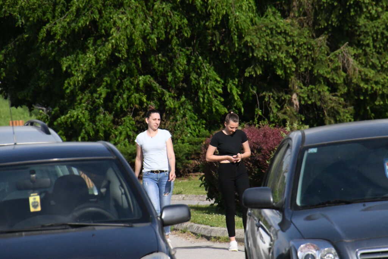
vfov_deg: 2.3
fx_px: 6467
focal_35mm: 600
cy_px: 130
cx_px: 194
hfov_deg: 3.4
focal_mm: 400
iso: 6400
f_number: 14
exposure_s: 1/8000
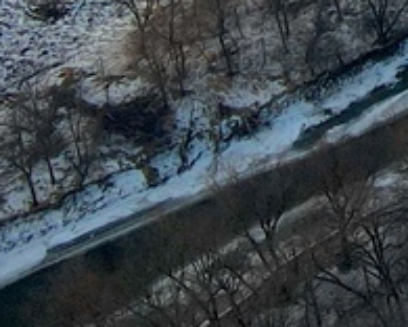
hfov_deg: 9.2
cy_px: -593
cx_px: 1165
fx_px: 2089
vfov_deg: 7.9
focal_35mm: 173
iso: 100
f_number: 2.8
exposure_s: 1/100
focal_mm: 4.5
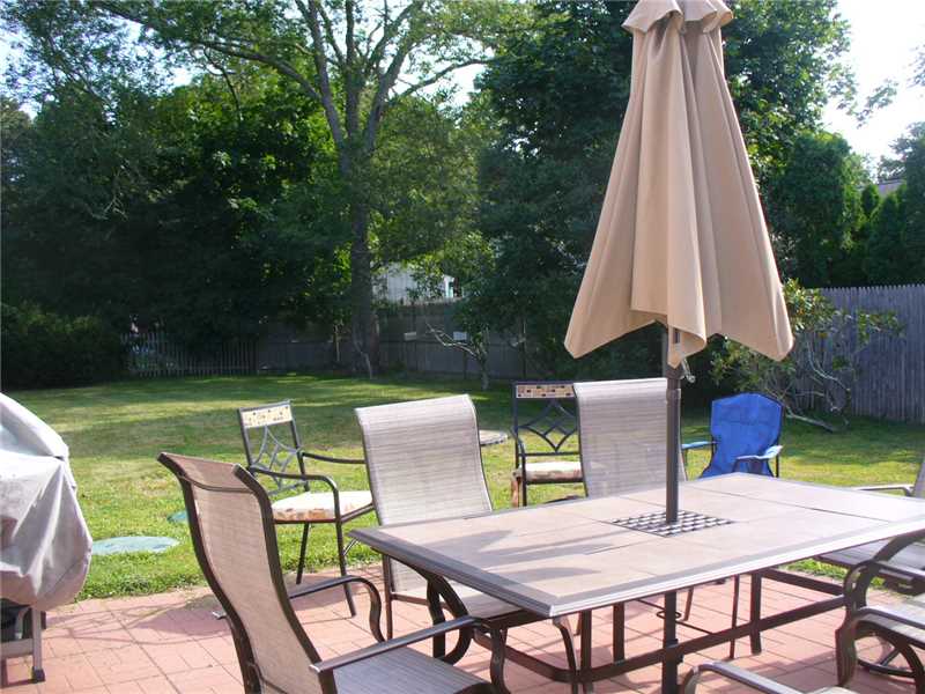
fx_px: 989
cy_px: 347
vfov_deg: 38.7
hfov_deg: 50.1
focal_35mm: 37
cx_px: 462
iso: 80
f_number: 2.8
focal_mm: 6.1
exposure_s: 1/200
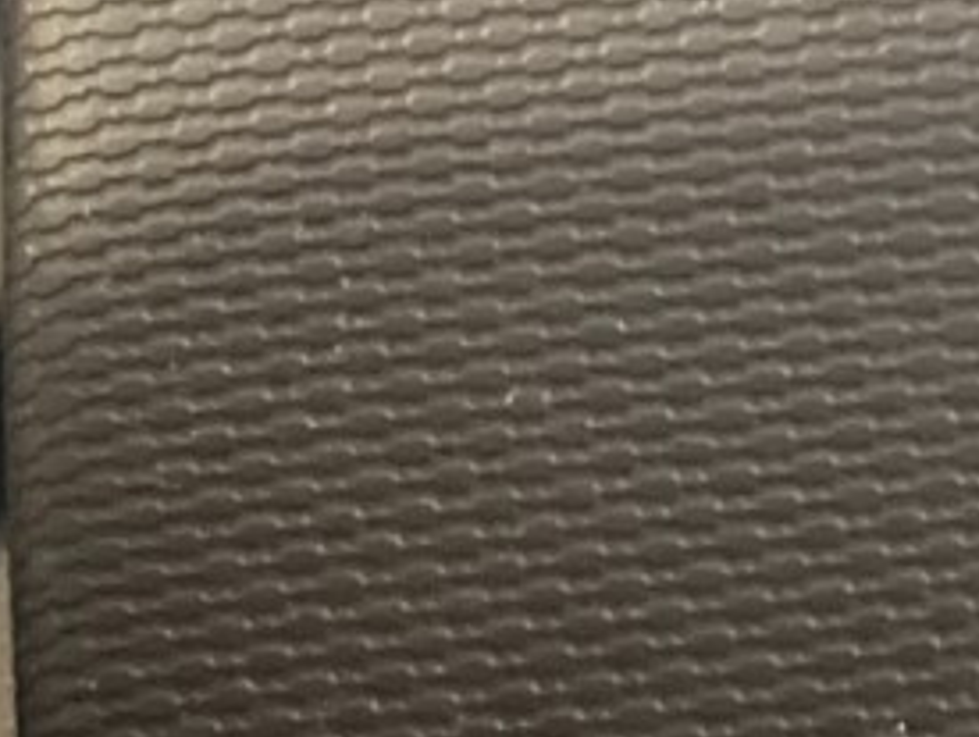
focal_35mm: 151
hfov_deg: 10.4
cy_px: 1713
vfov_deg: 9.0
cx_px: 2663
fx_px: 4276
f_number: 1.6
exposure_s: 1/14
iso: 1250
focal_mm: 5.1
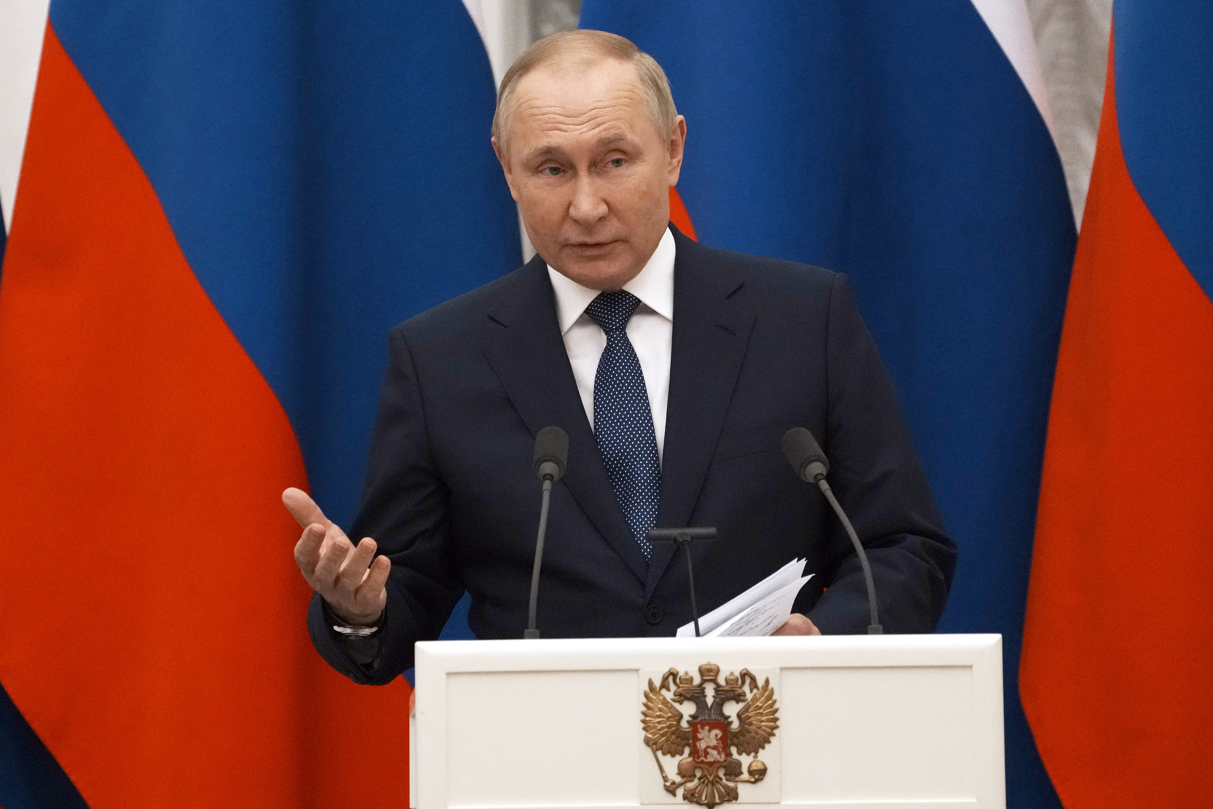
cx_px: 606
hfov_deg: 6.5
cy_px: 404
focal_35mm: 315
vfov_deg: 4.4
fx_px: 10613
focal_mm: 315
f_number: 5.6
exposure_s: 1/400
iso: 4000
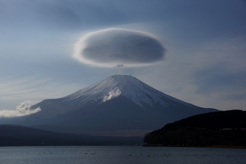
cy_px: 82
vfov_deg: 22.6
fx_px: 410
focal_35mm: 60
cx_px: 123
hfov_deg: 33.4
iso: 200
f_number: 11
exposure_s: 1/2000
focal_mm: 40
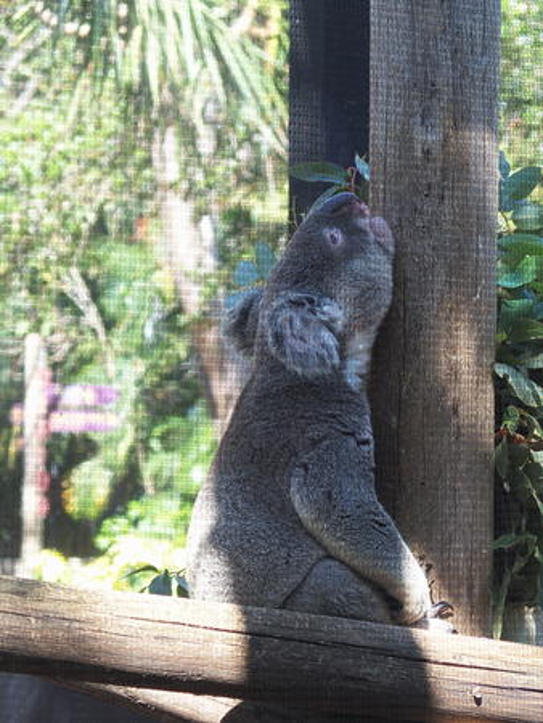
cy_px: 362
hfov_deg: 12.0
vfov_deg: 15.9
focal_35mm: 124
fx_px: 2591
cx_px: 272
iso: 125
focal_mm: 26.2
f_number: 2.8
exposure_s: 1/250
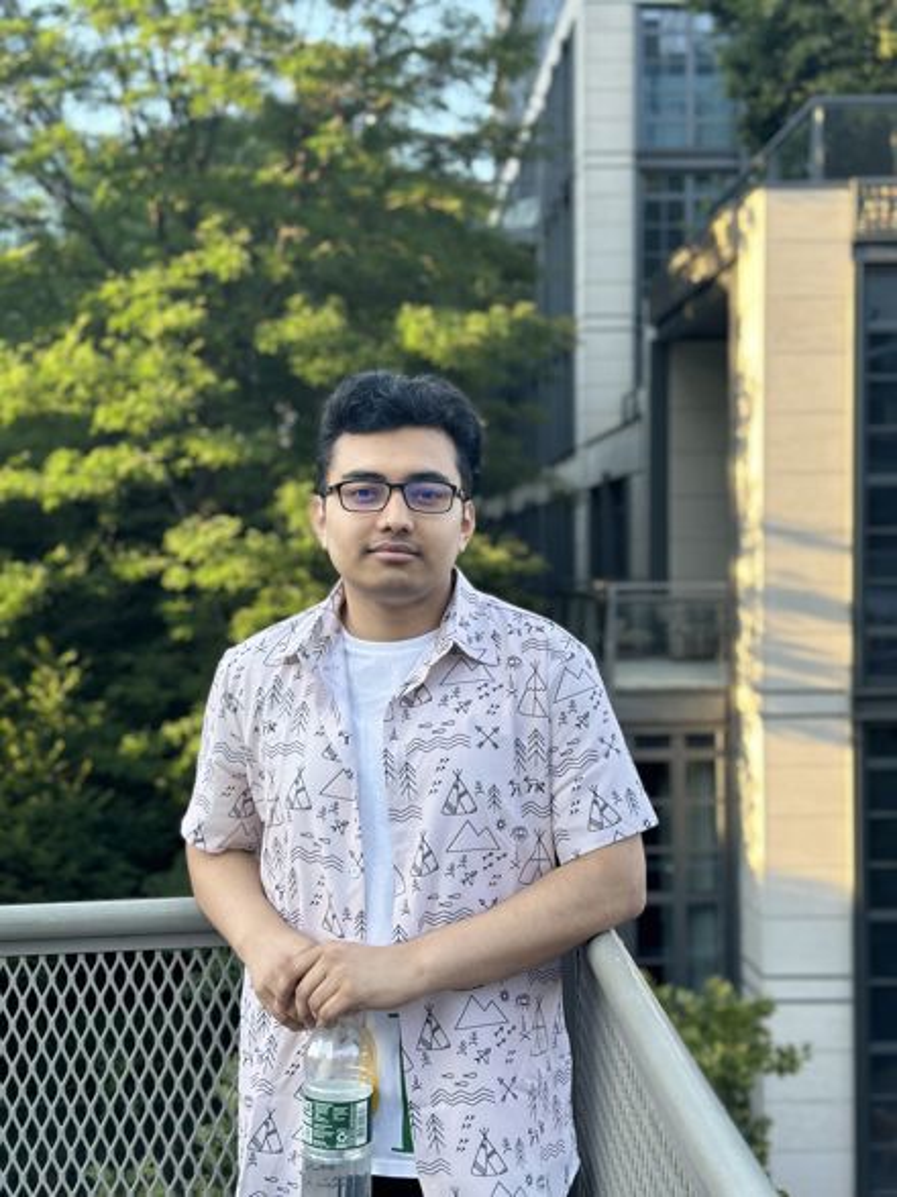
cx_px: 448
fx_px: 1659
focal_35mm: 48
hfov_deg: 30.3
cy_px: 598
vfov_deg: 39.7
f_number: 1.78
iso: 80
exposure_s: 1/417
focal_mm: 6.86
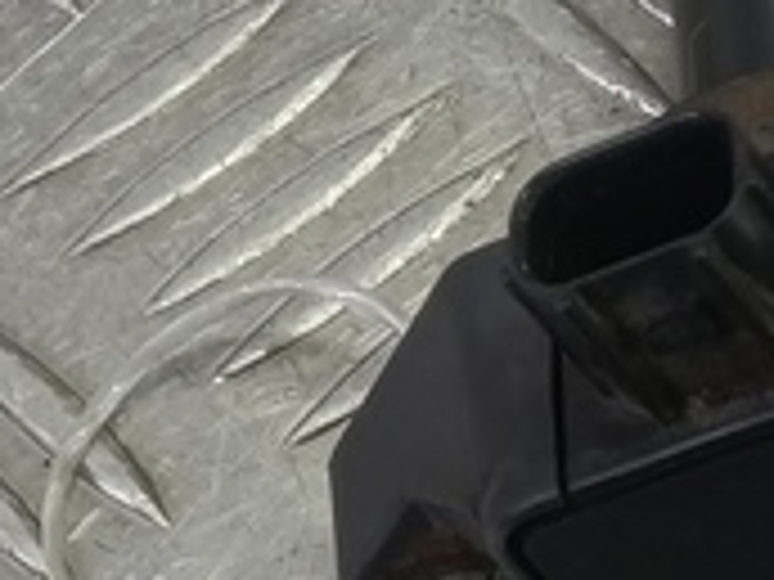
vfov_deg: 10.7
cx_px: 756
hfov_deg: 14.2
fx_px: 3063
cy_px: -13
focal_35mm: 137
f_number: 1.6
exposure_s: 1/50
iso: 101
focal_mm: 4.11
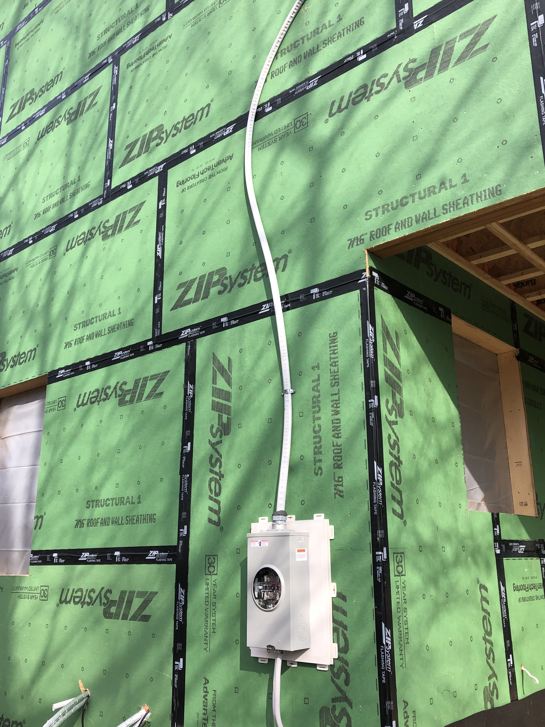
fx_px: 672
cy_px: 352
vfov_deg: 56.8
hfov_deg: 44.1
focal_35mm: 32
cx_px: 288
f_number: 1.8
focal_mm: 3.99
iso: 20
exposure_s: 1/787
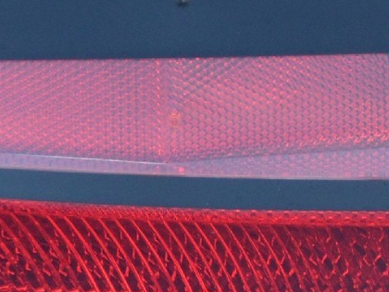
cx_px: 561
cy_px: 6
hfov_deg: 1.7
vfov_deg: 1.3
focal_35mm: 1158
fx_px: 13012
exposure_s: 1/640
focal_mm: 135
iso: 800
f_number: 5.6
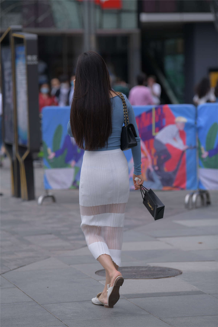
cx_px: 109
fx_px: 1317
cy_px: 164
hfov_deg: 9.5
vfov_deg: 14.2
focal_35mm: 145
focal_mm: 145
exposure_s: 1/800
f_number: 3.5
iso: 140
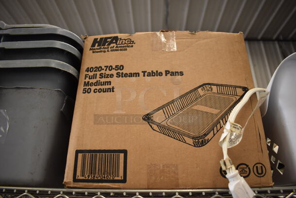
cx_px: 148
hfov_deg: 67.3
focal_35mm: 27
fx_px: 222
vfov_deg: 48.0
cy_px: 99
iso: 800
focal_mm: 18
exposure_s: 1/200
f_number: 3.5
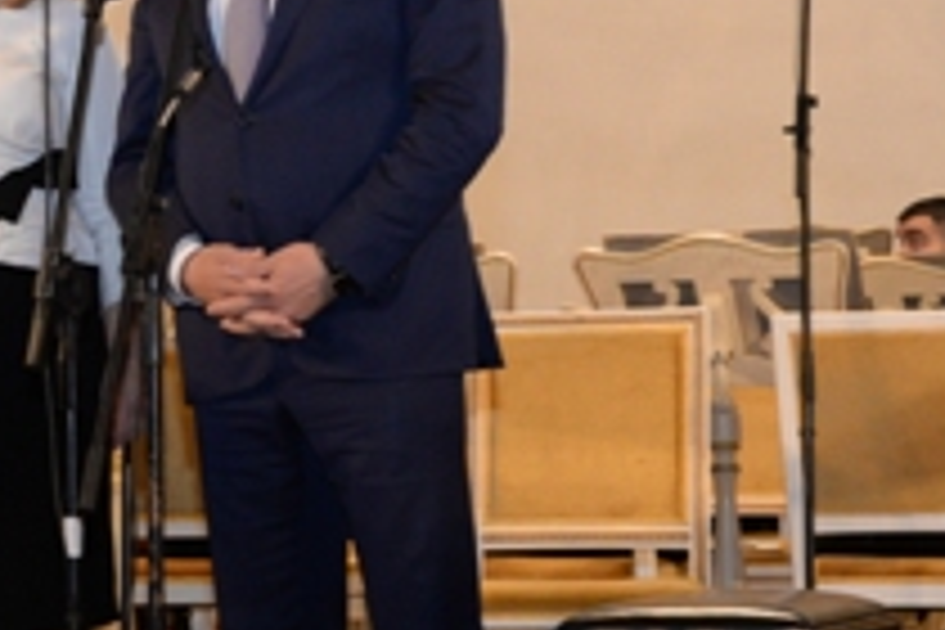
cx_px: 220
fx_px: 3832
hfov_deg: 14.0
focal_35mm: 146
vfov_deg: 9.4
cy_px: 151
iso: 2200
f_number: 6.3
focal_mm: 48
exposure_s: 1/125
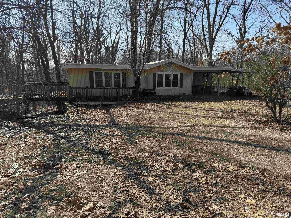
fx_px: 202
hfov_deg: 71.6
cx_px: 146
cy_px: 109
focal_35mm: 24
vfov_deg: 56.8
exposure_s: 1/1901
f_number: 1.78
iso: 80
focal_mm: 6.76
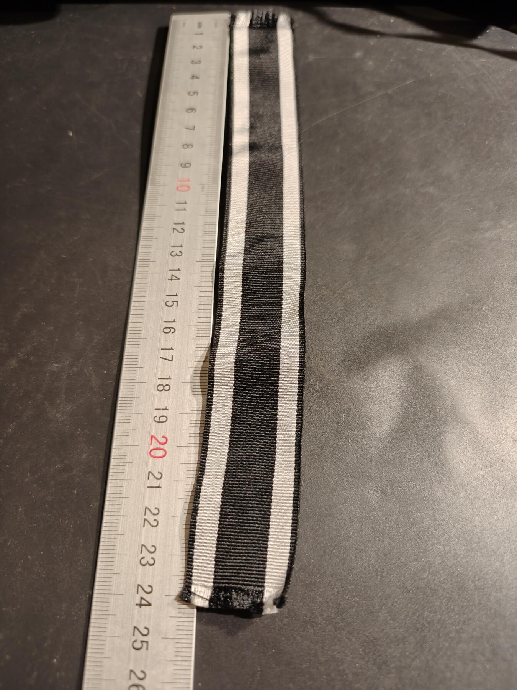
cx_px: 258
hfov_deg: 58.9
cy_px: 345
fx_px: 458
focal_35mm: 23
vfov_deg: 73.9
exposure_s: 1/100
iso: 160
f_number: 1.6
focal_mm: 6.06
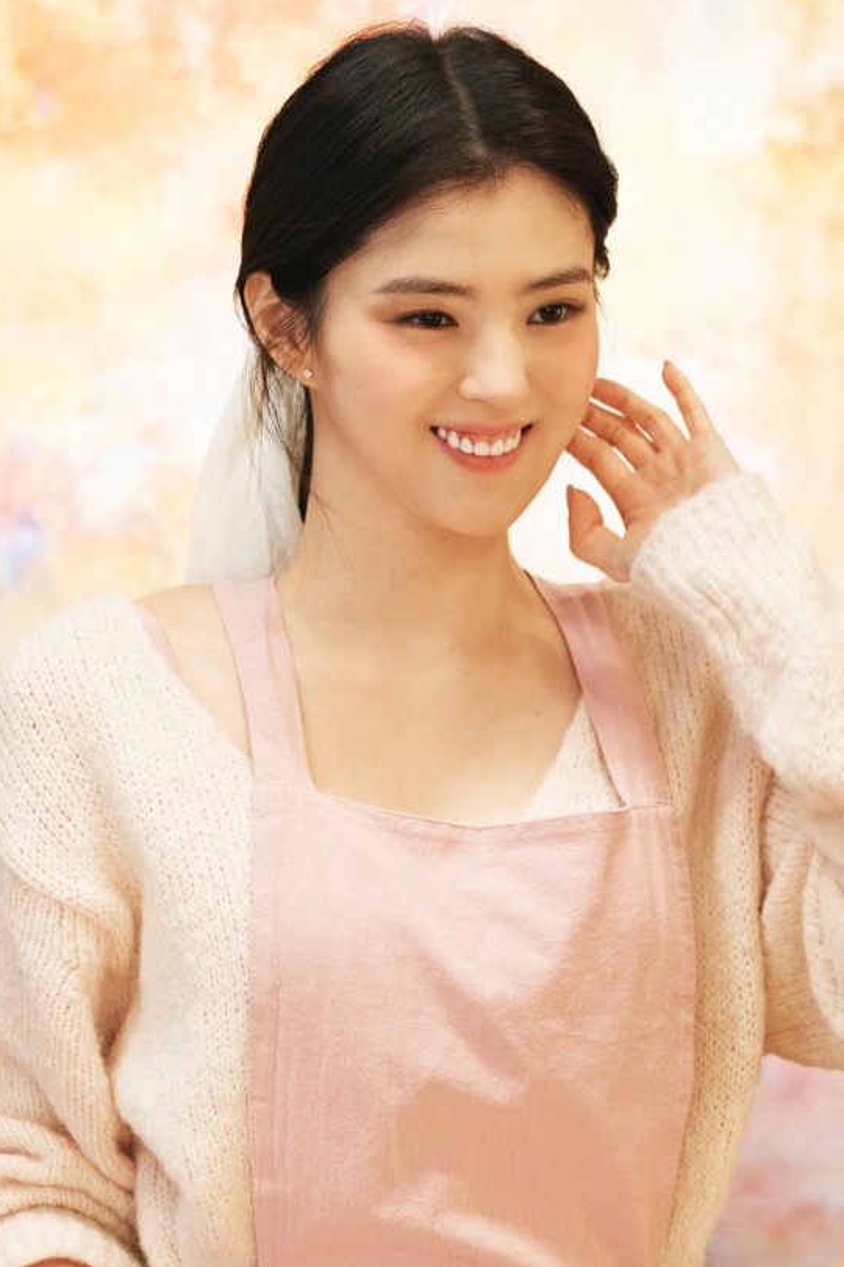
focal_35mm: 225
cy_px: 810
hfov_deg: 6.1
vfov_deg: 9.1
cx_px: 510
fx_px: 7912
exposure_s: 1/250
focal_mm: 135
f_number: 2.8
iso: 1600
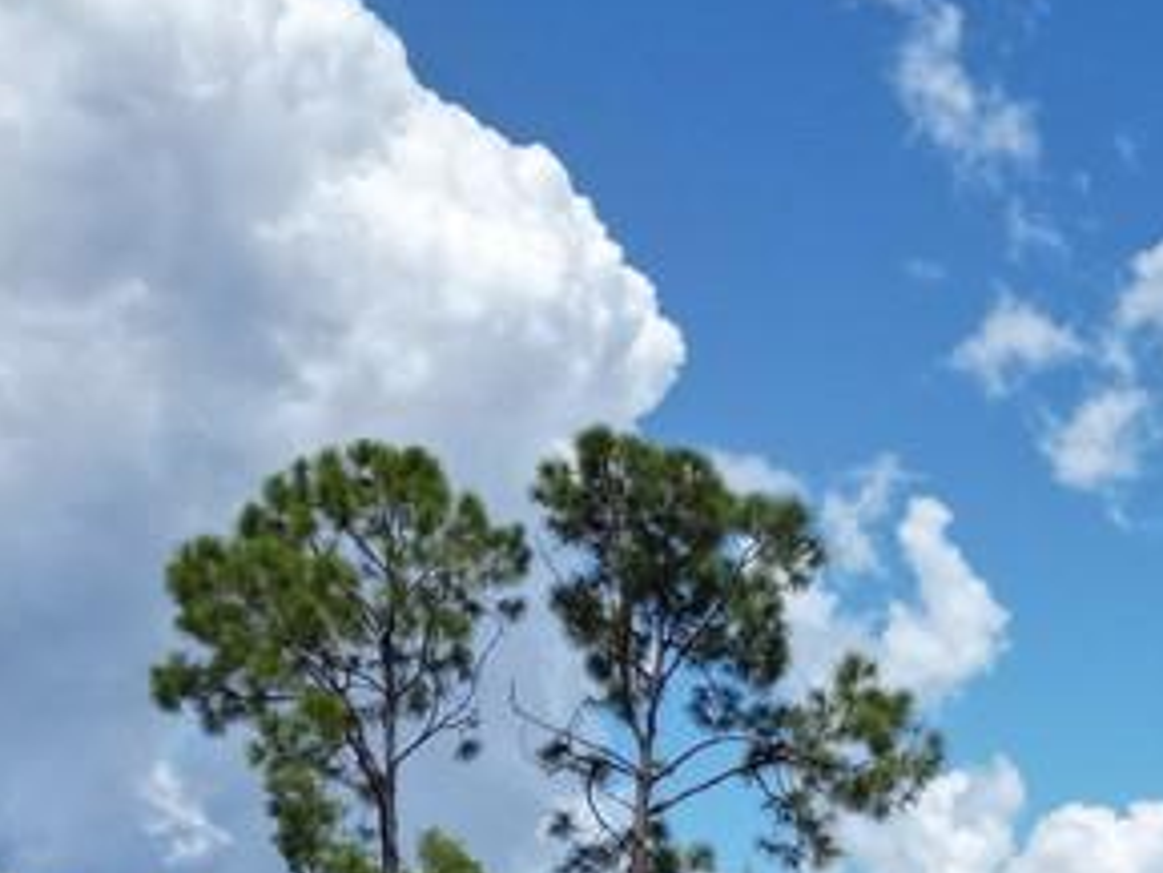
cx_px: 1372
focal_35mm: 85
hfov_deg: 21.5
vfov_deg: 16.1
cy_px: 1243
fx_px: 2857
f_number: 1.7
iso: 130
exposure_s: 1/5000
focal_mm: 6.72
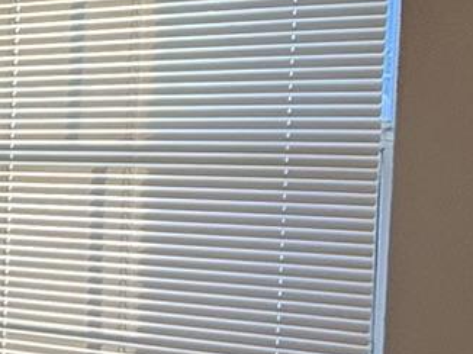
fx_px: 1202
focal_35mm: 88
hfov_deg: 14.9
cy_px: 209
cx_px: -628
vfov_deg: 16.7
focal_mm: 2.22
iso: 64
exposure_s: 1/99
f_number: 2.2
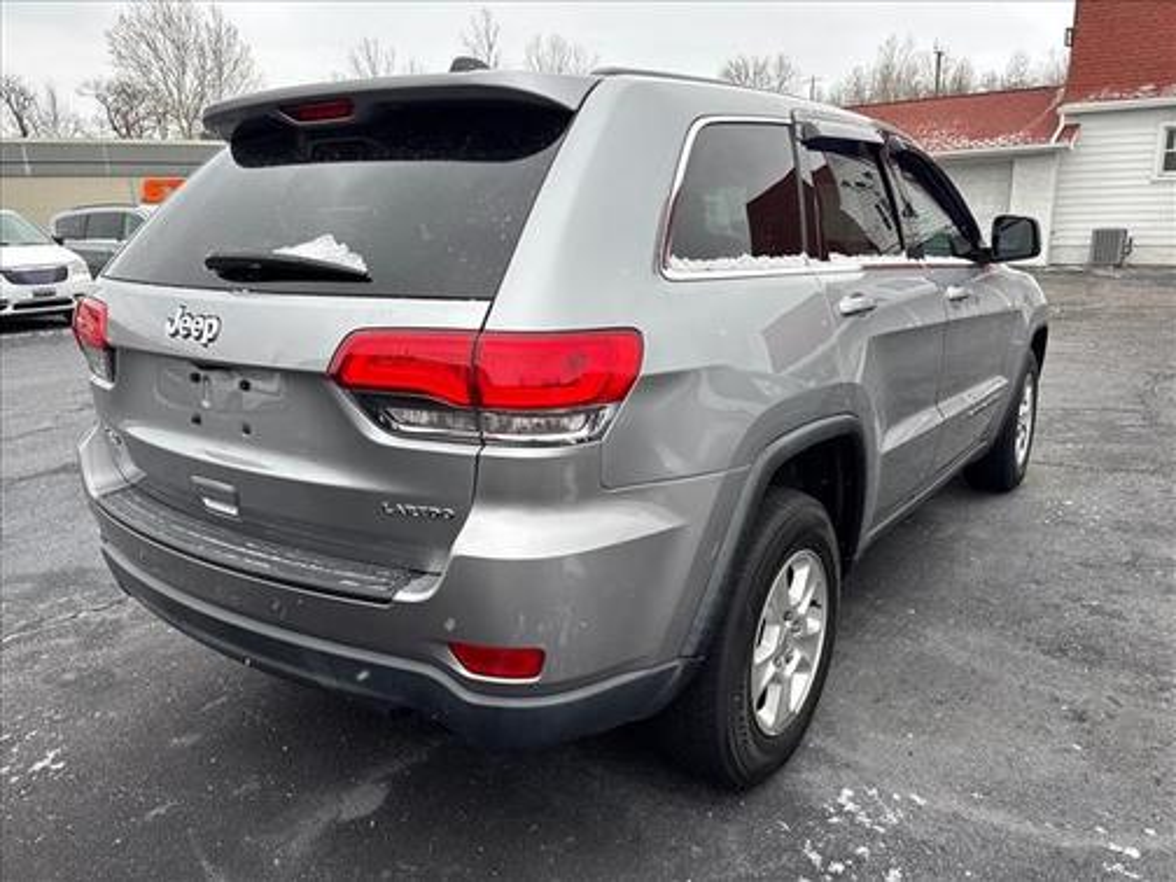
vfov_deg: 53.1
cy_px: 441
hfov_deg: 67.3
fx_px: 883
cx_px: 588
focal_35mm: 26
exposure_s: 1/257
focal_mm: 5.96
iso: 40
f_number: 1.6
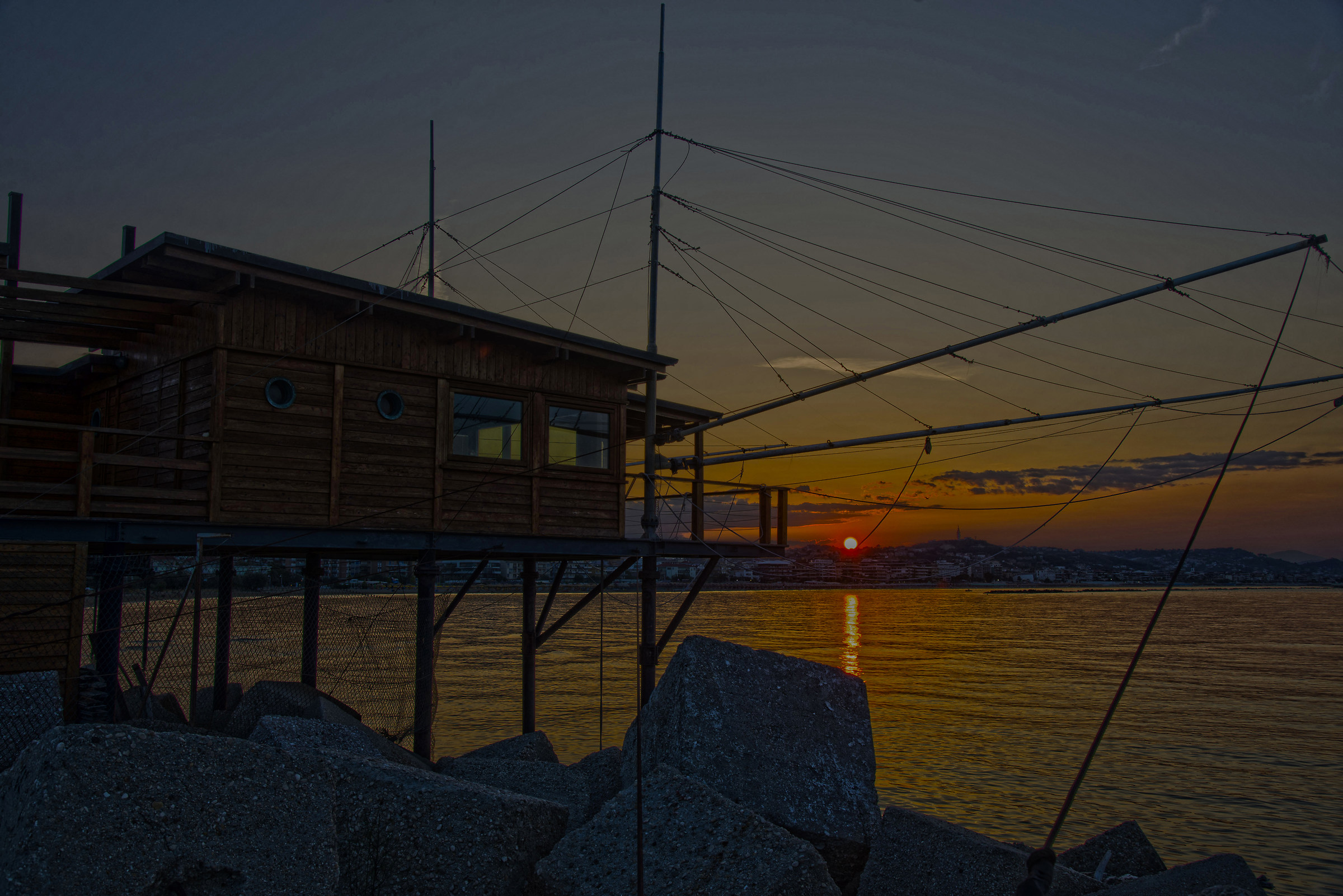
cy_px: 448
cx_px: 672
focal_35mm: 31
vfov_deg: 42.4
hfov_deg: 60.3
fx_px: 1157
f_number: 9
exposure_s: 1/50
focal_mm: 31
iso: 100
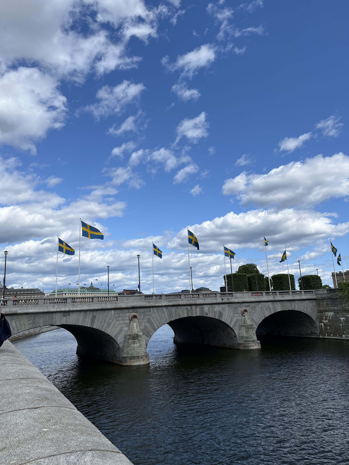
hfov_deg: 53.1
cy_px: 232
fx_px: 350
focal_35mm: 26
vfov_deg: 67.3
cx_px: 174
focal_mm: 5.1
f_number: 1.6
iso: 50
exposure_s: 1/4484
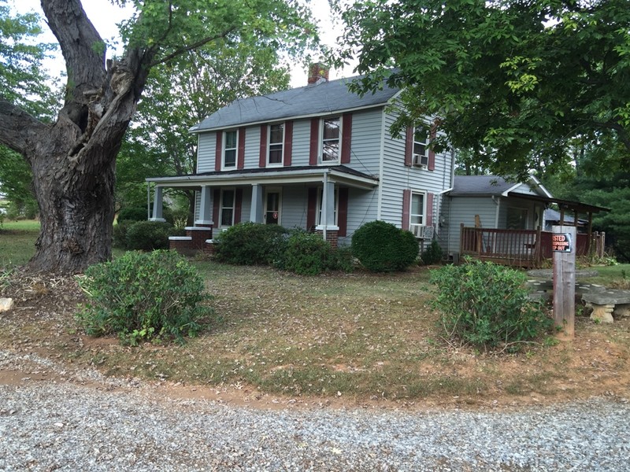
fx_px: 528
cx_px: 315
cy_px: 236
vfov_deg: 48.2
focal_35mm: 29
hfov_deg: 61.7
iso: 32
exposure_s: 1/124
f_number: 2.2
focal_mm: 4.15
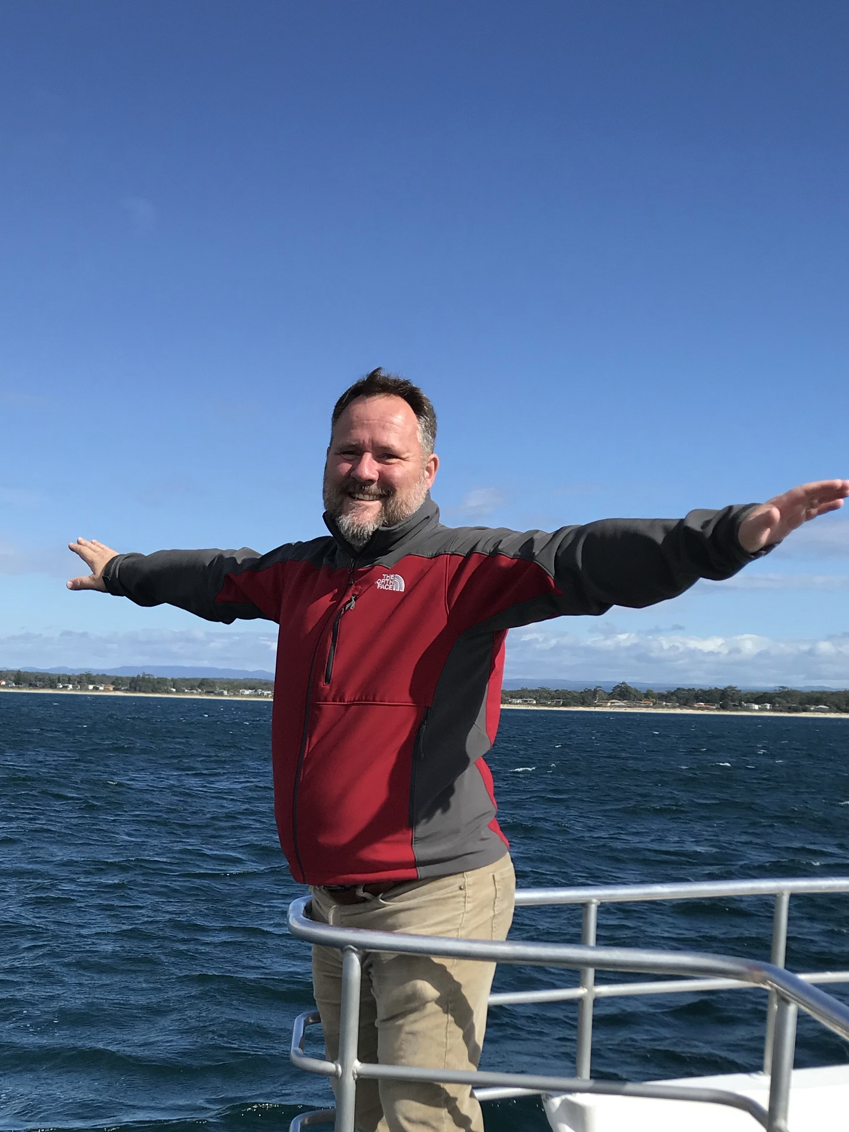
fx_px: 1570
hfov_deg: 30.2
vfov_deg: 38.0
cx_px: 381
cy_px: 932
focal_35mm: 48
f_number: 1.8
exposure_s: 1/2660
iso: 20
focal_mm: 3.99
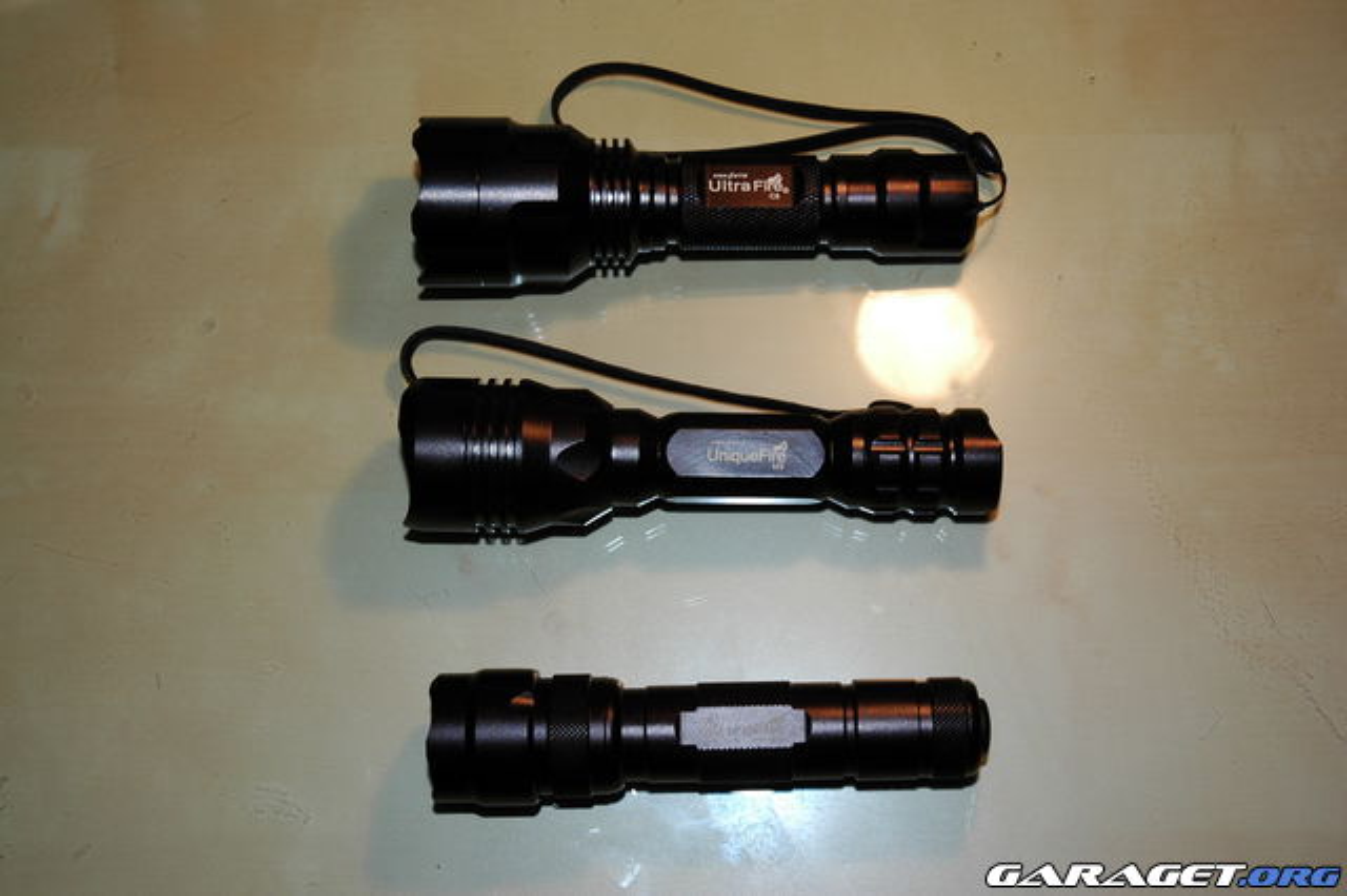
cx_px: 674
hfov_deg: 35.1
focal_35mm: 57
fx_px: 2132
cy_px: 448
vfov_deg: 23.8
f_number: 6.3
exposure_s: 1/125
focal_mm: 38
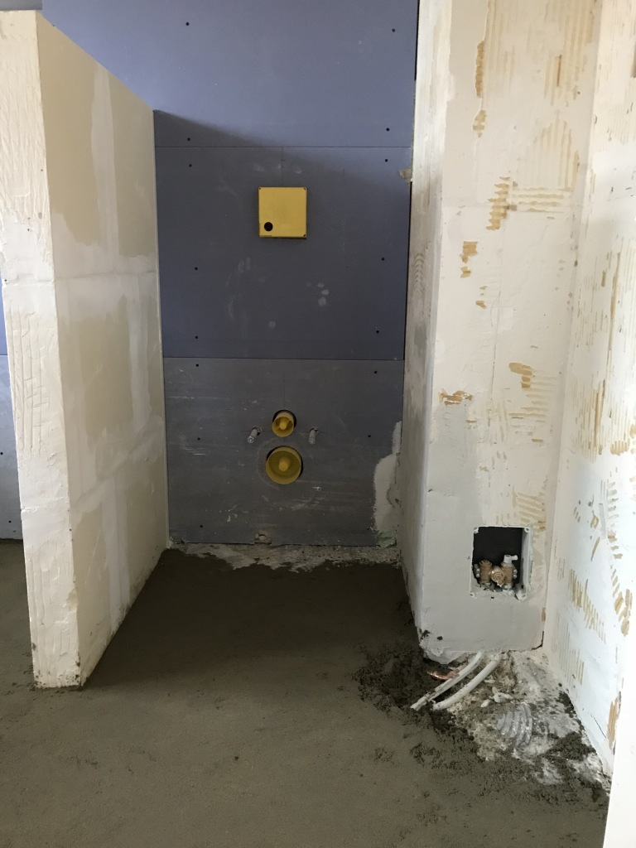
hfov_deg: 49.7
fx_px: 686
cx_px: 318
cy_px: 424
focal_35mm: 28
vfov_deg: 63.4
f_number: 1.8
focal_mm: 3.99
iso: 100
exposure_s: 1/10
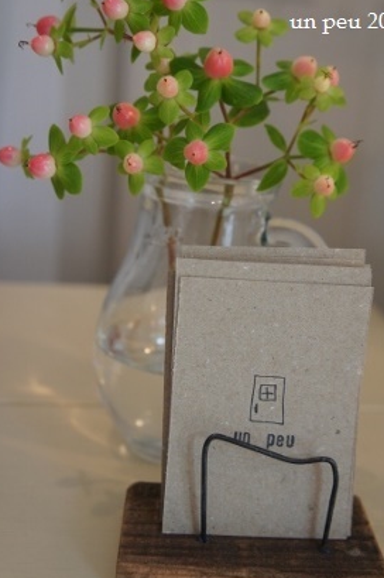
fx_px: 705
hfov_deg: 30.4
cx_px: 215
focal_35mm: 44
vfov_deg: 44.4
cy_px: 249
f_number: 4
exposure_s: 1/40
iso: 500
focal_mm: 24
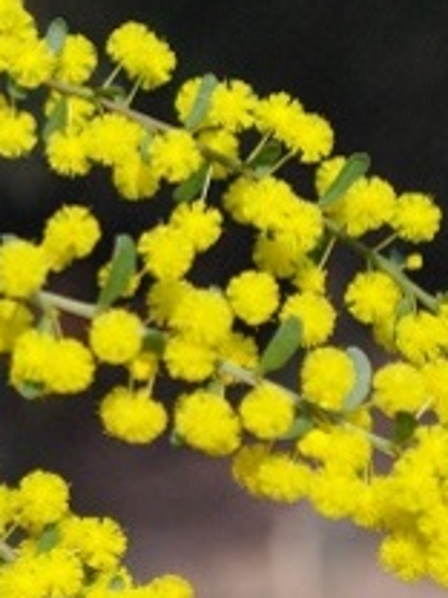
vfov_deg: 11.5
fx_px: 2968
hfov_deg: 8.5
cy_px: 210
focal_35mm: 172
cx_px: -182
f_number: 6.3
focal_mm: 50
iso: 1600
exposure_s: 1/4000
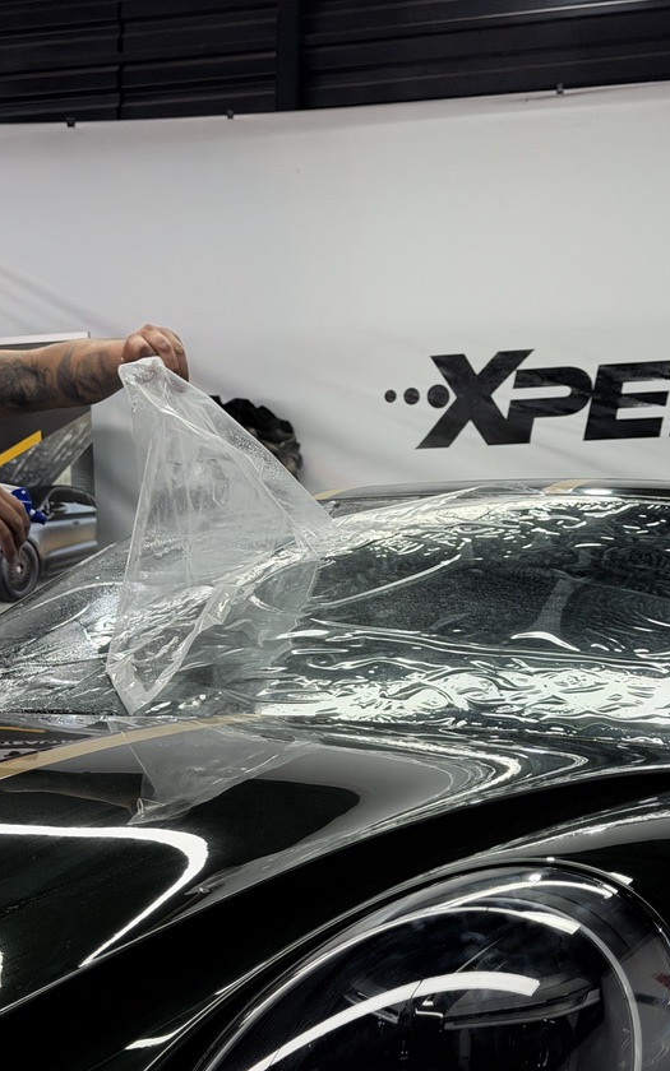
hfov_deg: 21.0
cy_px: 571
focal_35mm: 62
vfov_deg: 33.0
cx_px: 315
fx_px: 1811
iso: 50
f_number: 1.78
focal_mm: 6.76
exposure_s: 1/214
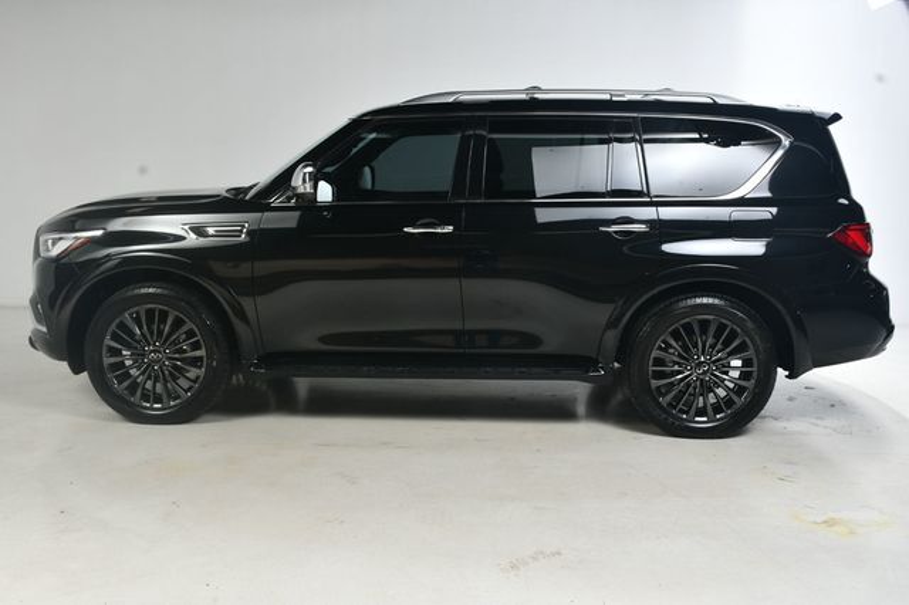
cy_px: 302
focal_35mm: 34
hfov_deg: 55.8
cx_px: 454
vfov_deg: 38.8
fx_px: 858
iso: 100
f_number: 11
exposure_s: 1/160
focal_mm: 23
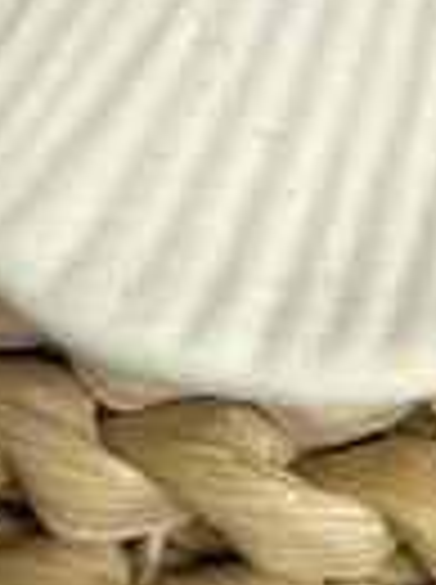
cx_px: 863
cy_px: -556
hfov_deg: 12.3
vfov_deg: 15.2
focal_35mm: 107
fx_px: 1803
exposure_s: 1/100
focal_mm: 4.25
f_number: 1.8
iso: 80
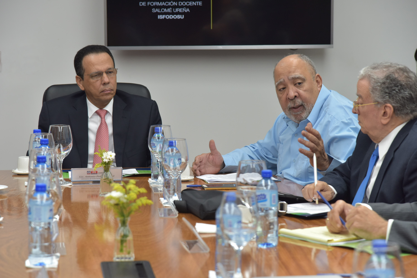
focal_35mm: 120
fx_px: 1390
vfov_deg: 11.4
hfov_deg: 17.1
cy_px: 139
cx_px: 208
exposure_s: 1/100
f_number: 5.6
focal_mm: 120
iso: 1000
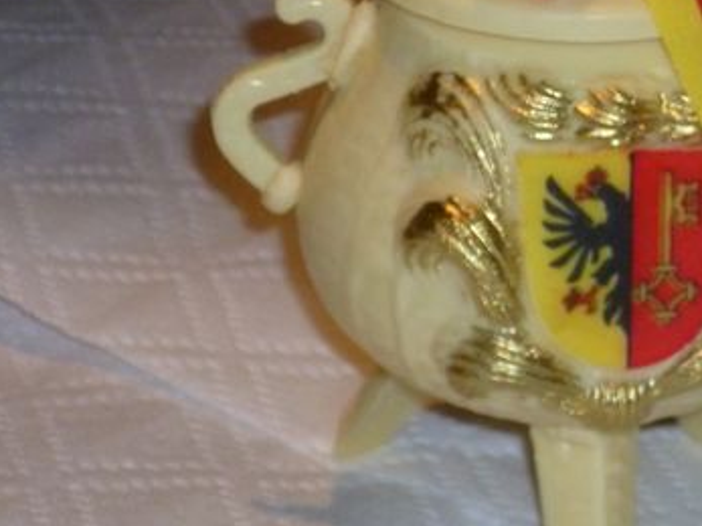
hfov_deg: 9.7
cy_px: 164
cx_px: 607
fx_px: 4115
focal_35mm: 203
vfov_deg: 7.3
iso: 400
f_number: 5.1
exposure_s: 1/100
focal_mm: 15.7
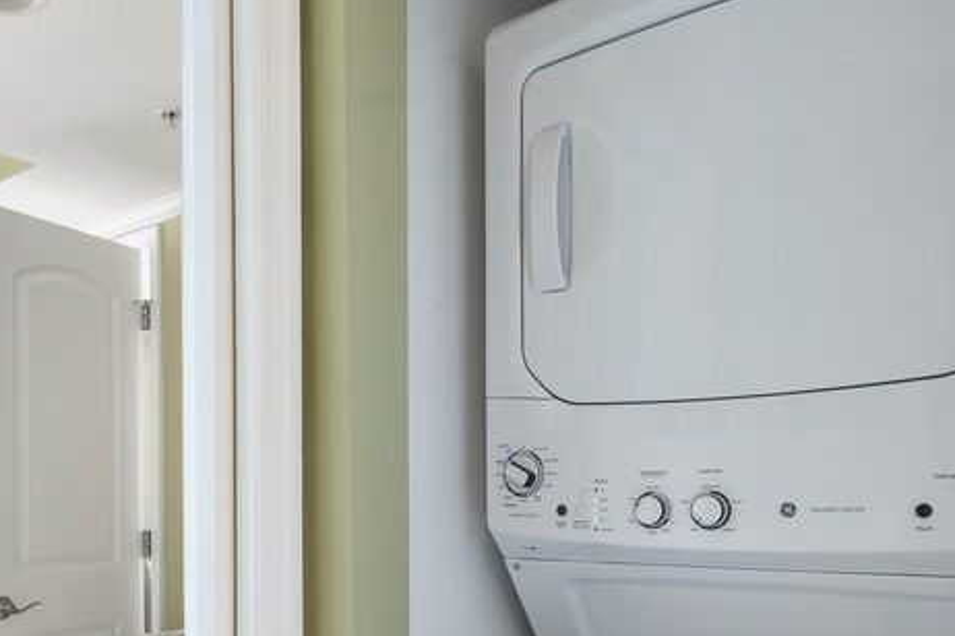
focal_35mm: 31
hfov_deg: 59.5
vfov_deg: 40.9
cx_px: 360
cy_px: 490
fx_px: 822
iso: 320
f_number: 8
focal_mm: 14
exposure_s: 1/40
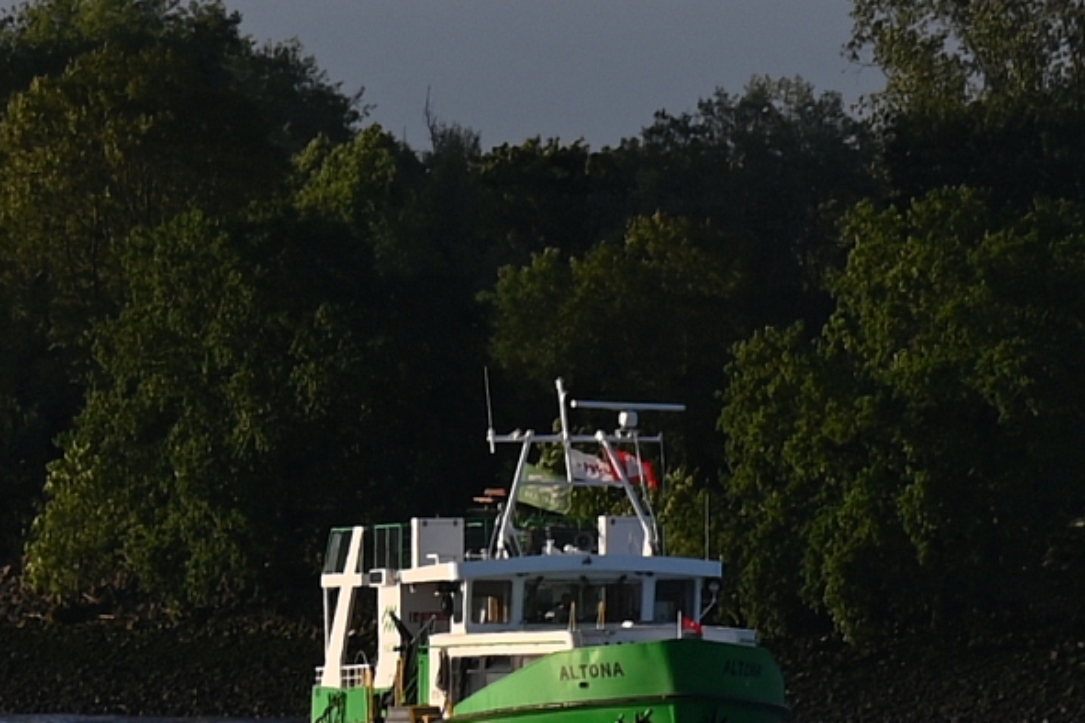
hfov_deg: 9.9
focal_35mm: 208
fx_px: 6268
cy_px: 405
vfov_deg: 6.6
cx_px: 481
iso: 100
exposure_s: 1/500
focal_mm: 120
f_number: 5.6
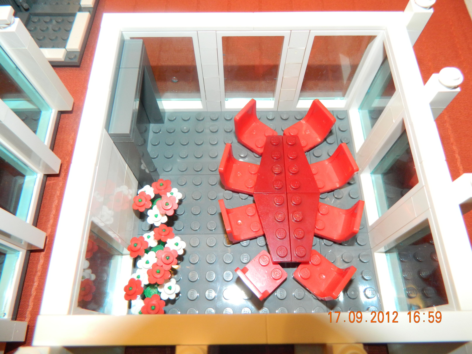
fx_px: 341
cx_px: 236
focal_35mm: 25
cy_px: 177
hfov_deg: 69.4
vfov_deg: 54.9
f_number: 3.1
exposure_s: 1/30
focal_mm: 4.5
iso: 200
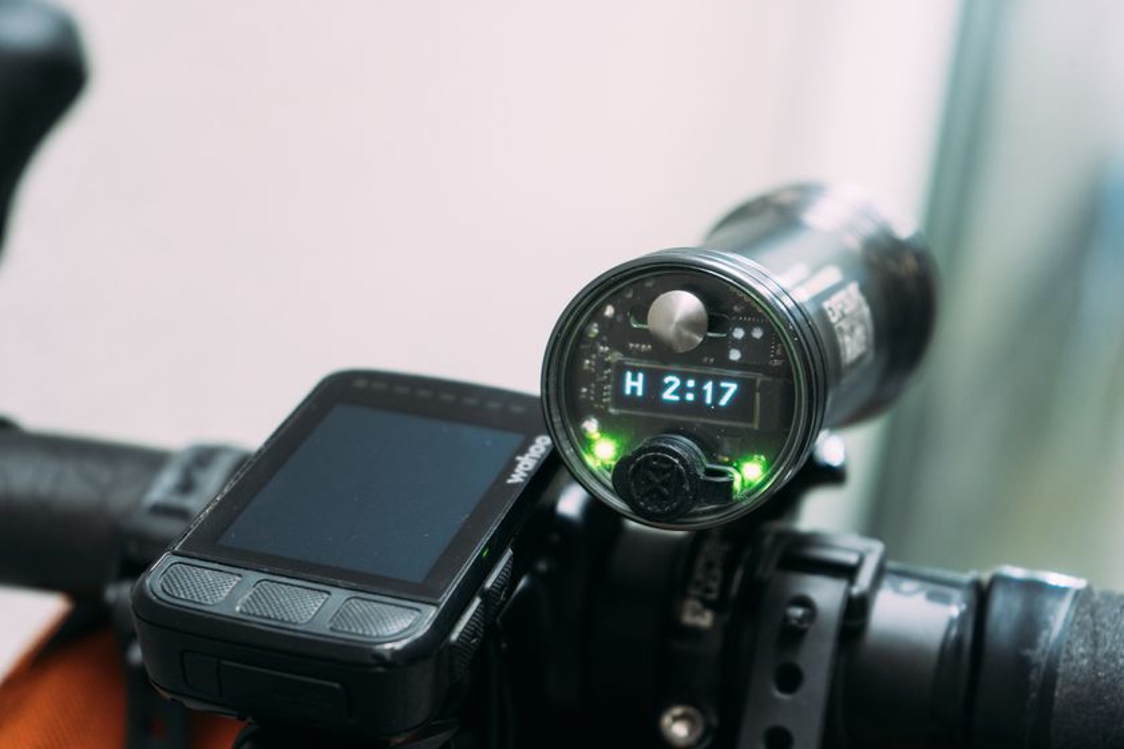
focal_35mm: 70
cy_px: 374
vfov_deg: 19.5
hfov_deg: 28.8
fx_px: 2185
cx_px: 562
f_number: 5.6
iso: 1000
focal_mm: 70
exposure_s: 1/80
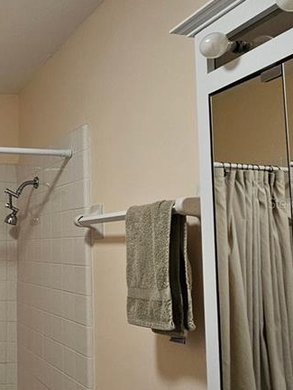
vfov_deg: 51.3
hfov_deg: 31.8
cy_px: 203
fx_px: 406
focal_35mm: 36
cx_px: -74
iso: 160
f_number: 2.2
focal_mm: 2.2
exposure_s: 1/77.4
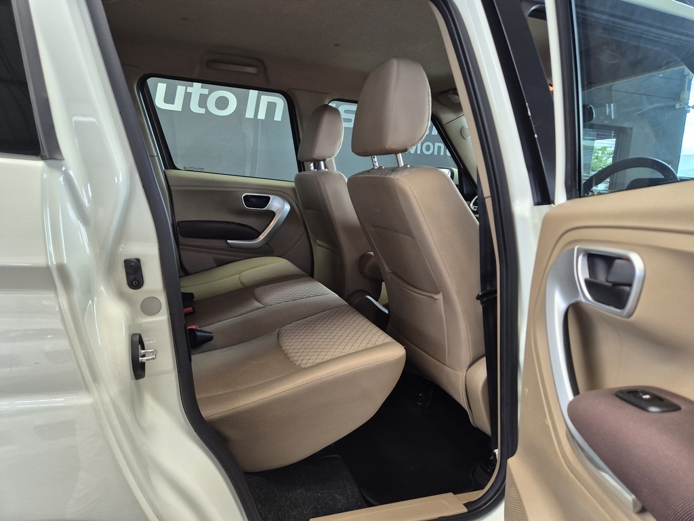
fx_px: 461
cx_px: 347
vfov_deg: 58.9
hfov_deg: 73.9
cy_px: 260
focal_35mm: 23
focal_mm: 5.4
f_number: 1.8
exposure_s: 1/100
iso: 160
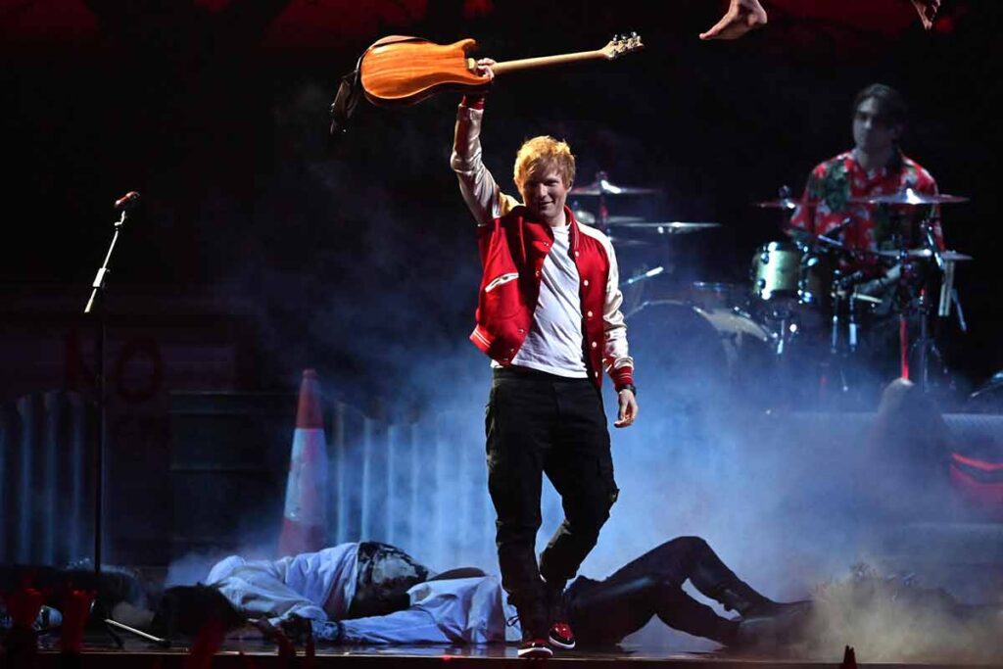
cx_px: 502
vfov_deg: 2.8
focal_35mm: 500
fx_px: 13932
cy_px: 334
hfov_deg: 4.1
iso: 6400
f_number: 4
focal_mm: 500
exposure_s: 1/800
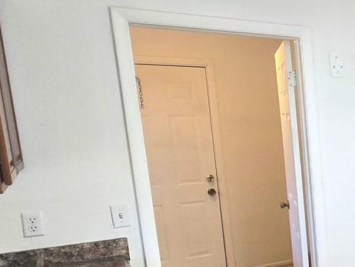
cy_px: 203
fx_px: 462
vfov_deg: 31.6
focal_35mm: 45
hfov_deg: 29.3
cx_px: 509
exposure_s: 1/60
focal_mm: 2.2
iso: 100
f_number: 2.2
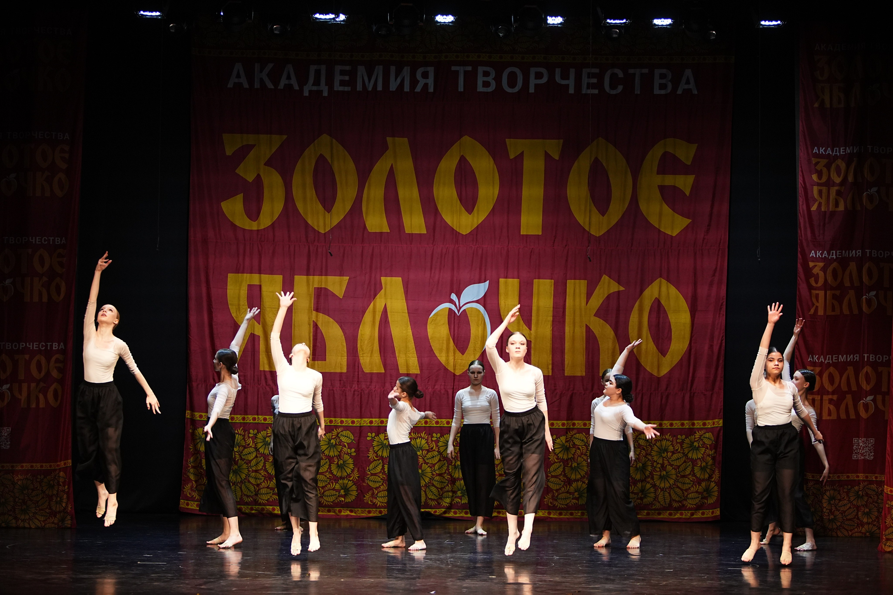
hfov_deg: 23.9
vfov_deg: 16.1
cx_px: 446
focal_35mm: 85
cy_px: 298
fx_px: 2108
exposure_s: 1/400
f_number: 2.8
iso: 2500
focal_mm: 85
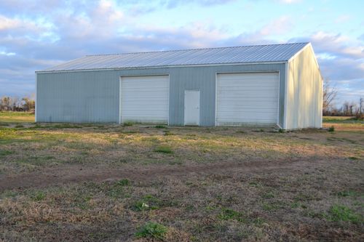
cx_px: 182
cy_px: 121
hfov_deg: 46.4
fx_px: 425
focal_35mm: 42
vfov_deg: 31.9
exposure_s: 1/125
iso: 200
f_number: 5.6
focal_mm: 28
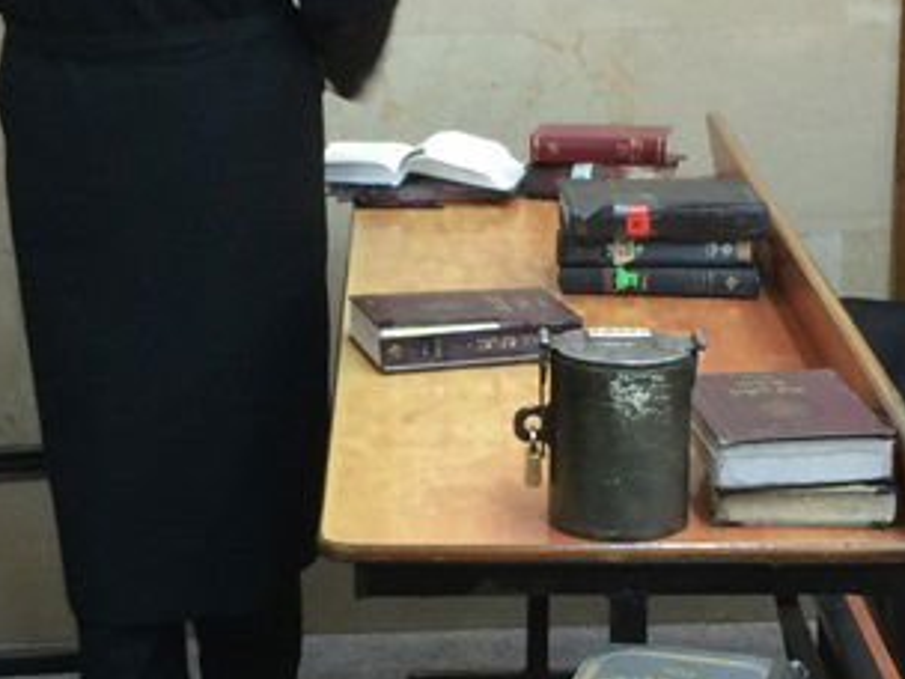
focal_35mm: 101
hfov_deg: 19.4
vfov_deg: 14.6
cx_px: 444
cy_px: 468
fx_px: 2641
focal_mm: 4.12
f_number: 2.2
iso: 125
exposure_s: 1/30
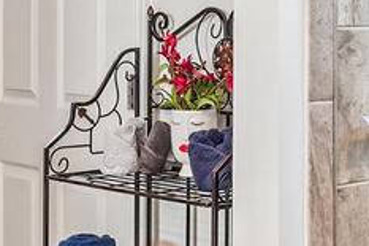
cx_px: 298
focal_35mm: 99
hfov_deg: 20.4
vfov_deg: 13.7
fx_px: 1014
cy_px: 46
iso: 100
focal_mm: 16
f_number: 8
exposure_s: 1/3.33
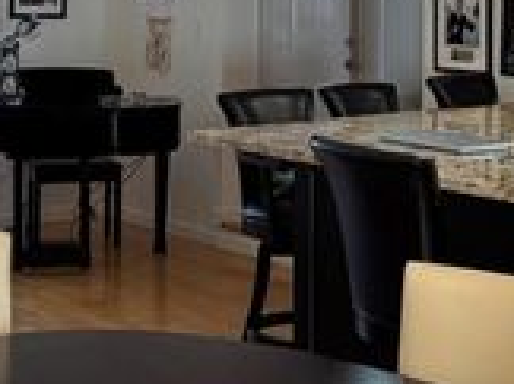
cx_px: 175
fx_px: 1305
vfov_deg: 16.5
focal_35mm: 88
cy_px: 24
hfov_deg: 22.2
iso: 200
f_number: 1.78
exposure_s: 1/120
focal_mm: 6.76
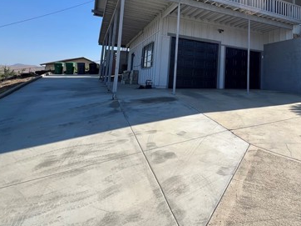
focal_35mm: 23
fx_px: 200
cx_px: 217
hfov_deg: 70.1
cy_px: 55
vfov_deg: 55.8
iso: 32
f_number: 1.8
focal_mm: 1.57
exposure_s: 1/657
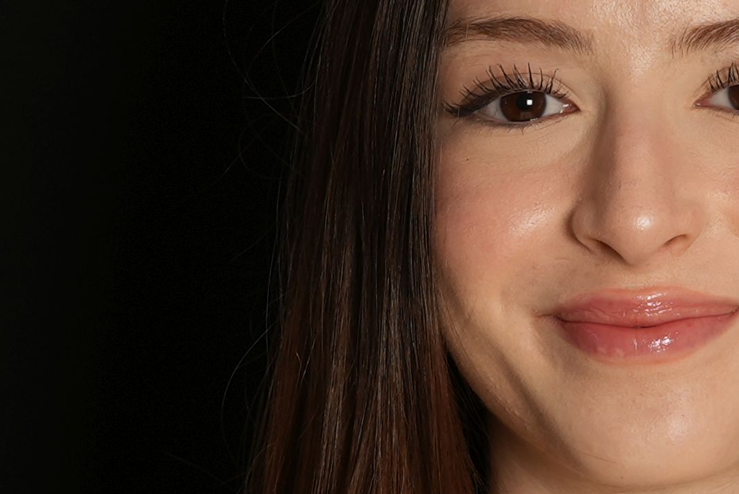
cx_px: 607
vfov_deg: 6.6
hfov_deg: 9.9
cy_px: 407
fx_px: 4272
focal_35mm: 208
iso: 100
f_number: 13
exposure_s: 1/40
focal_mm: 52
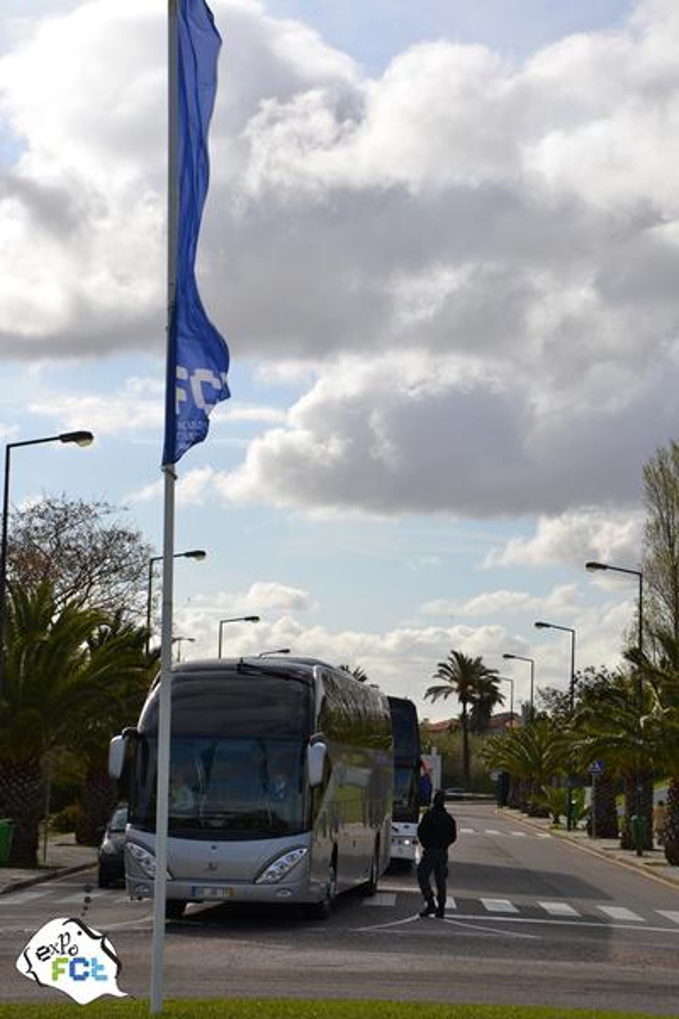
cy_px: 510
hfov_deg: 17.5
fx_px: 2207
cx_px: 340
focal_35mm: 78
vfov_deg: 26.0
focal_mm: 52
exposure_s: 1/320
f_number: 9
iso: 100
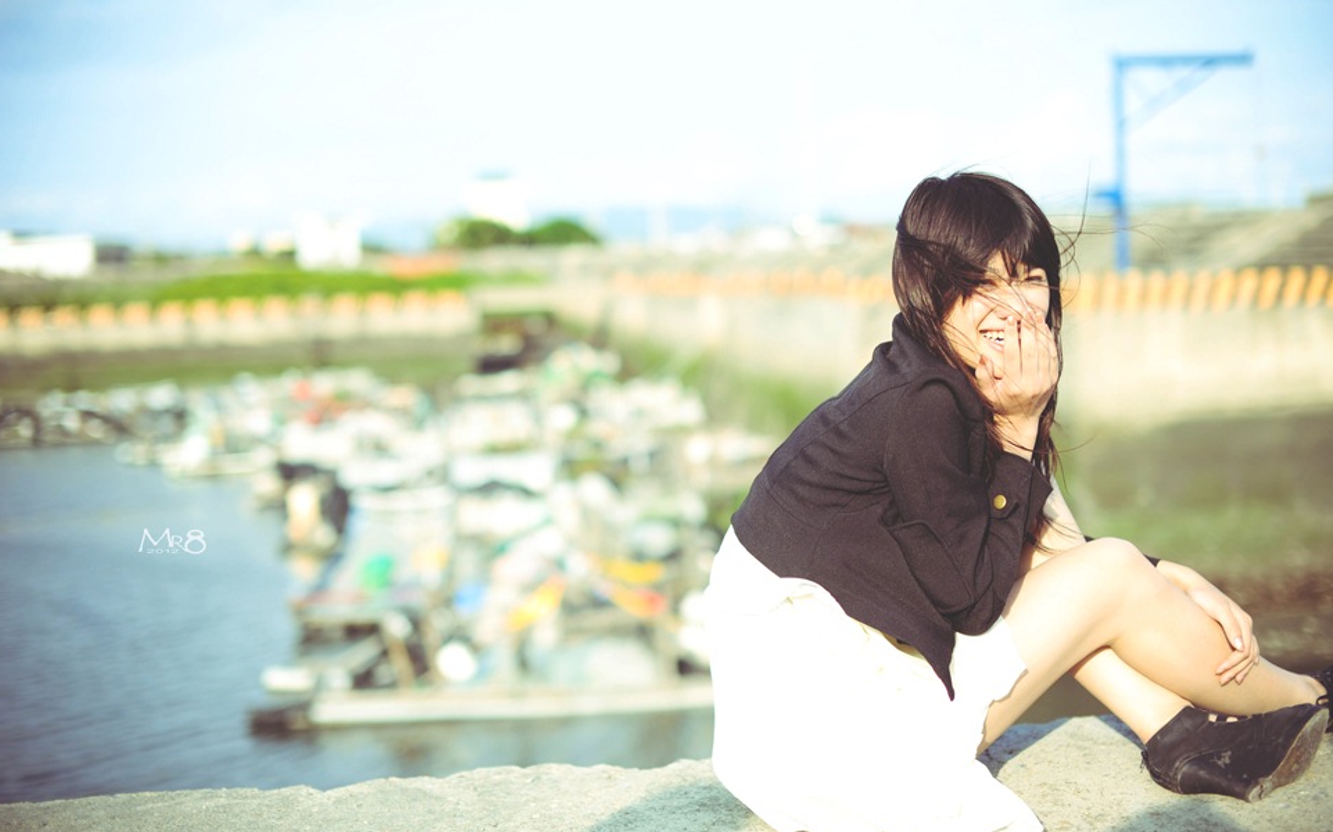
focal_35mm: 53
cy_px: 386
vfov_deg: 24.4
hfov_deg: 38.2
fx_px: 1925
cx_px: 680
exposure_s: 1/5000
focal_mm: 50
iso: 200
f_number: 1.8
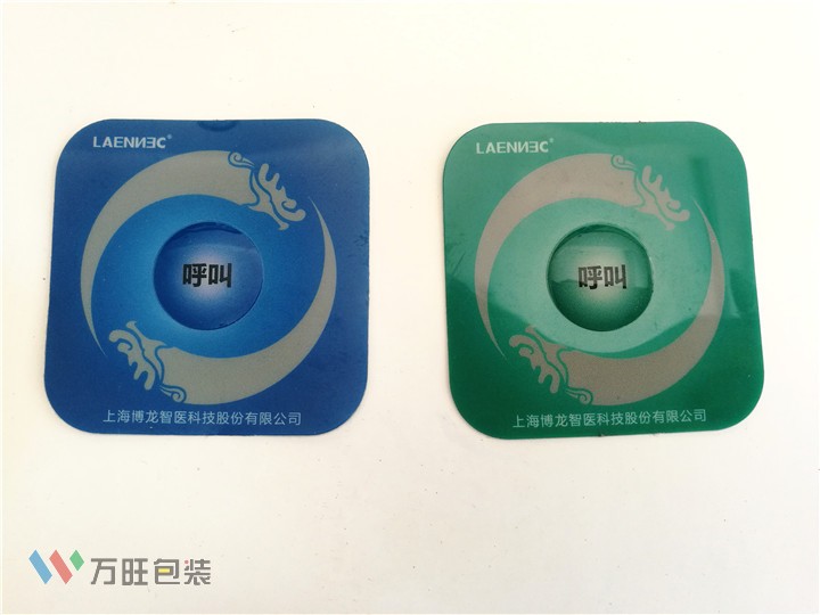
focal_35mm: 27
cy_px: 308
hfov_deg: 65.3
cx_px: 410
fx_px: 640
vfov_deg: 51.4
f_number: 2.2
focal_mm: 4.5
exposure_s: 1/50
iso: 125
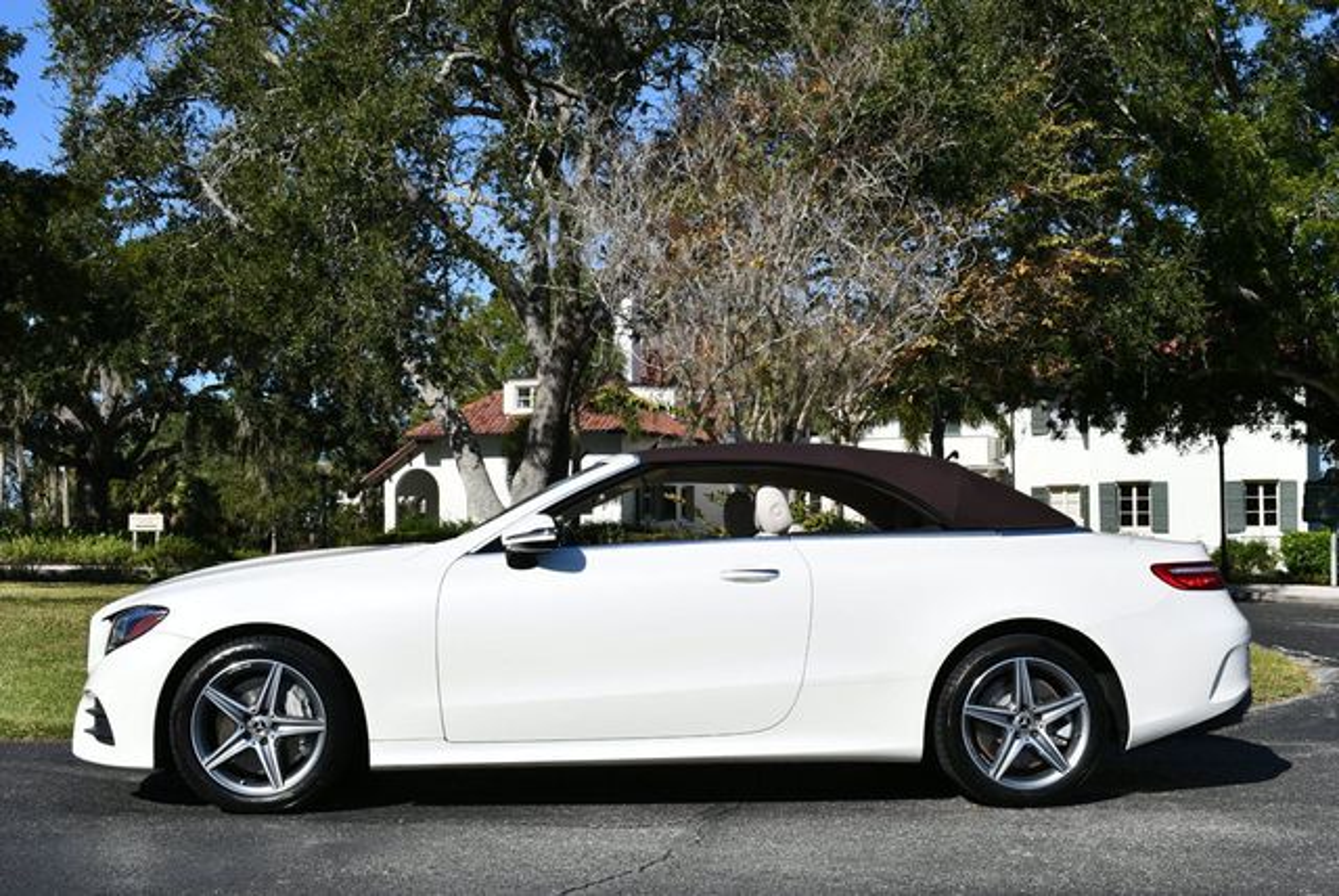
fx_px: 1638
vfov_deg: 30.6
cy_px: 448
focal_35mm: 44
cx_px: 670
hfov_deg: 44.5
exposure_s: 1/320
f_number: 9
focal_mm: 22
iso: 100
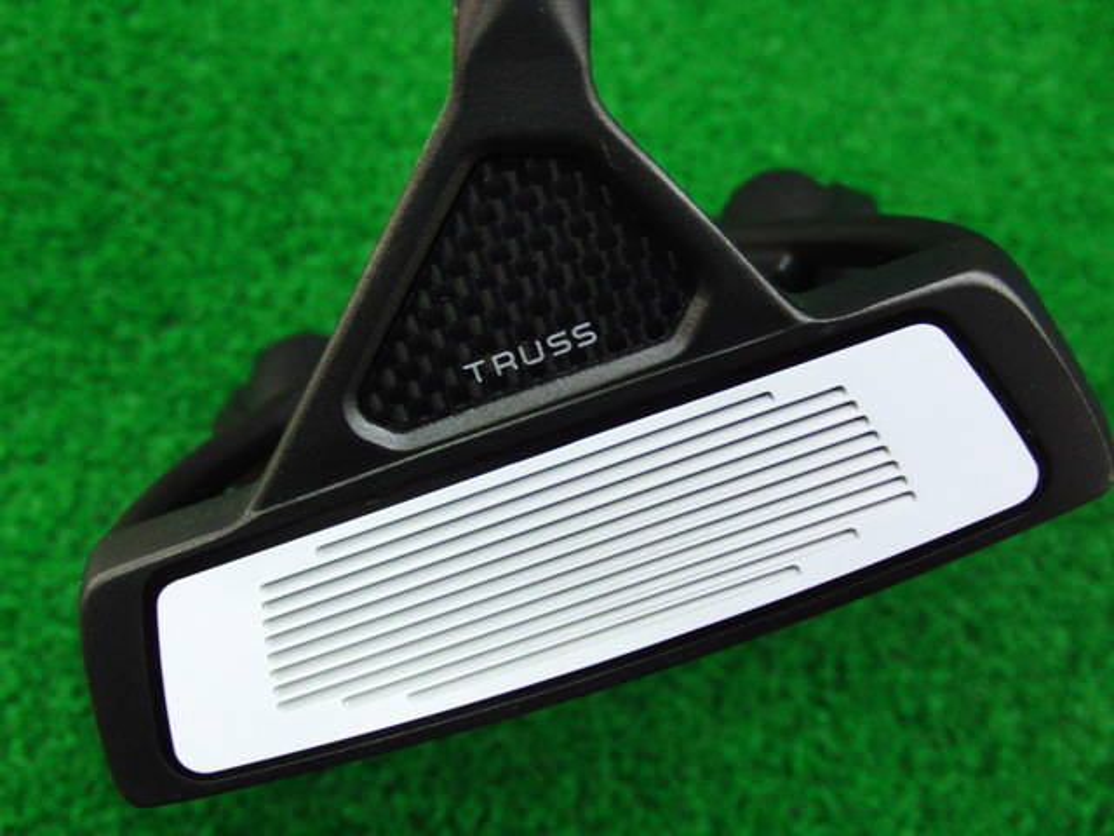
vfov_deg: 38.7
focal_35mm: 37
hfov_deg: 50.1
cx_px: 557
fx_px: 1191
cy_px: 418
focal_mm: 6.42
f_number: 3.6
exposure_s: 1/40
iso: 400
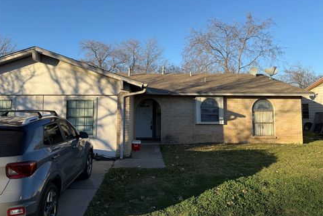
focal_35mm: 26
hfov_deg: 69.4
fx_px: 233
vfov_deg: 49.4
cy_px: 95
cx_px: 164
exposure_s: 1/2445
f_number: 1.78
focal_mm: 6.76
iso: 80
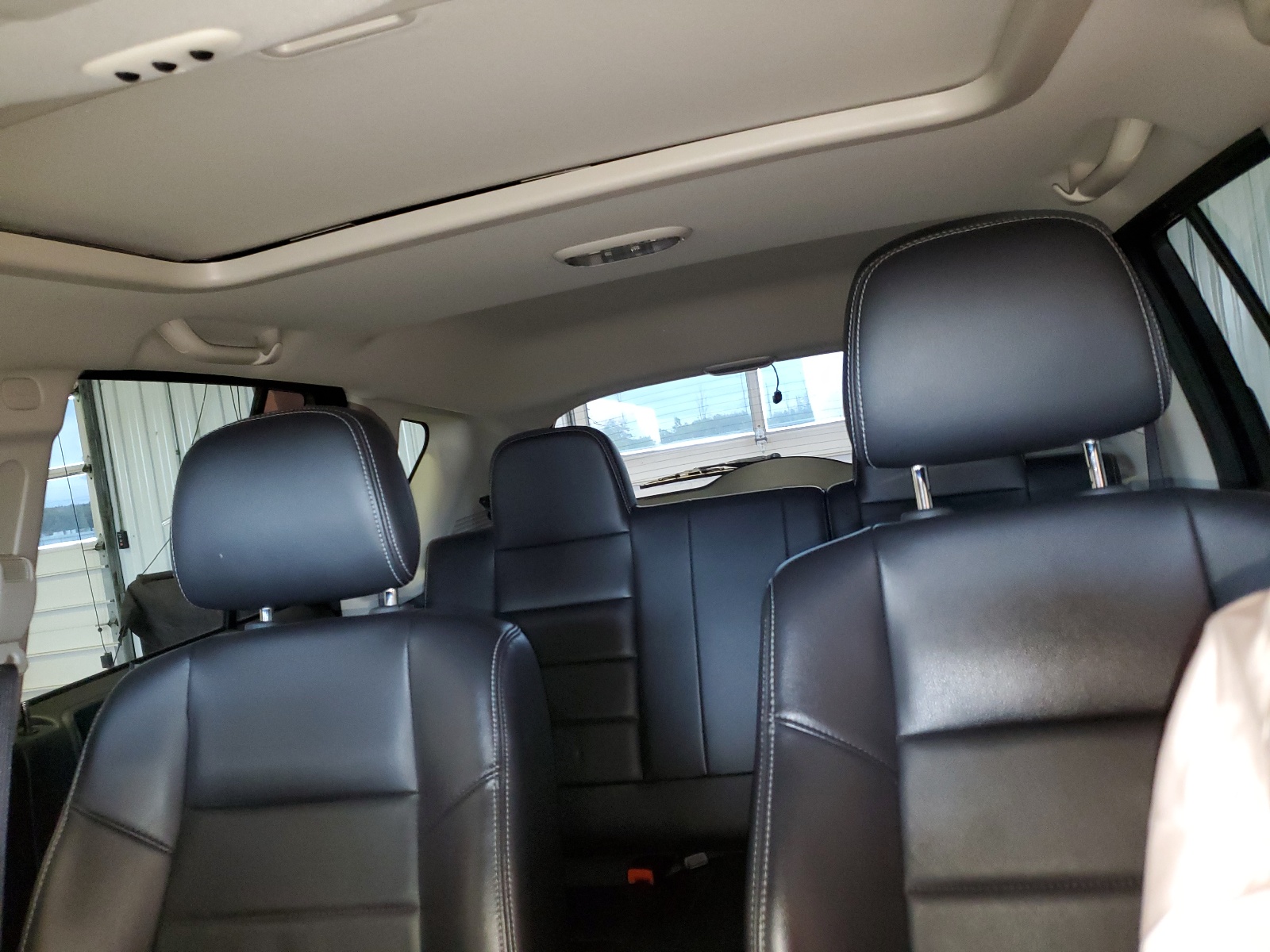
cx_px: 635
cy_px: 476
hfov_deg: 67.3
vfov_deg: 53.1
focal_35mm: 26
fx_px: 954
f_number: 1.5
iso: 335
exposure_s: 1/30
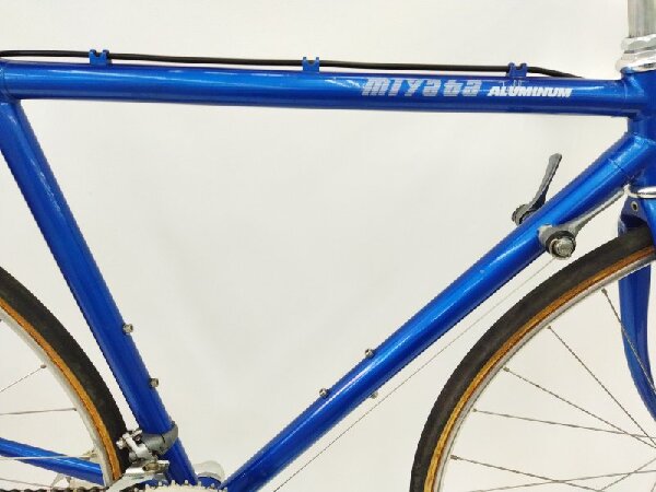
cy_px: 246
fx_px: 512
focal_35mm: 27
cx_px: 328
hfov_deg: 65.3
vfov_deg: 51.4
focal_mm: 4.71
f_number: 1.79
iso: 706
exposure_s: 1/500
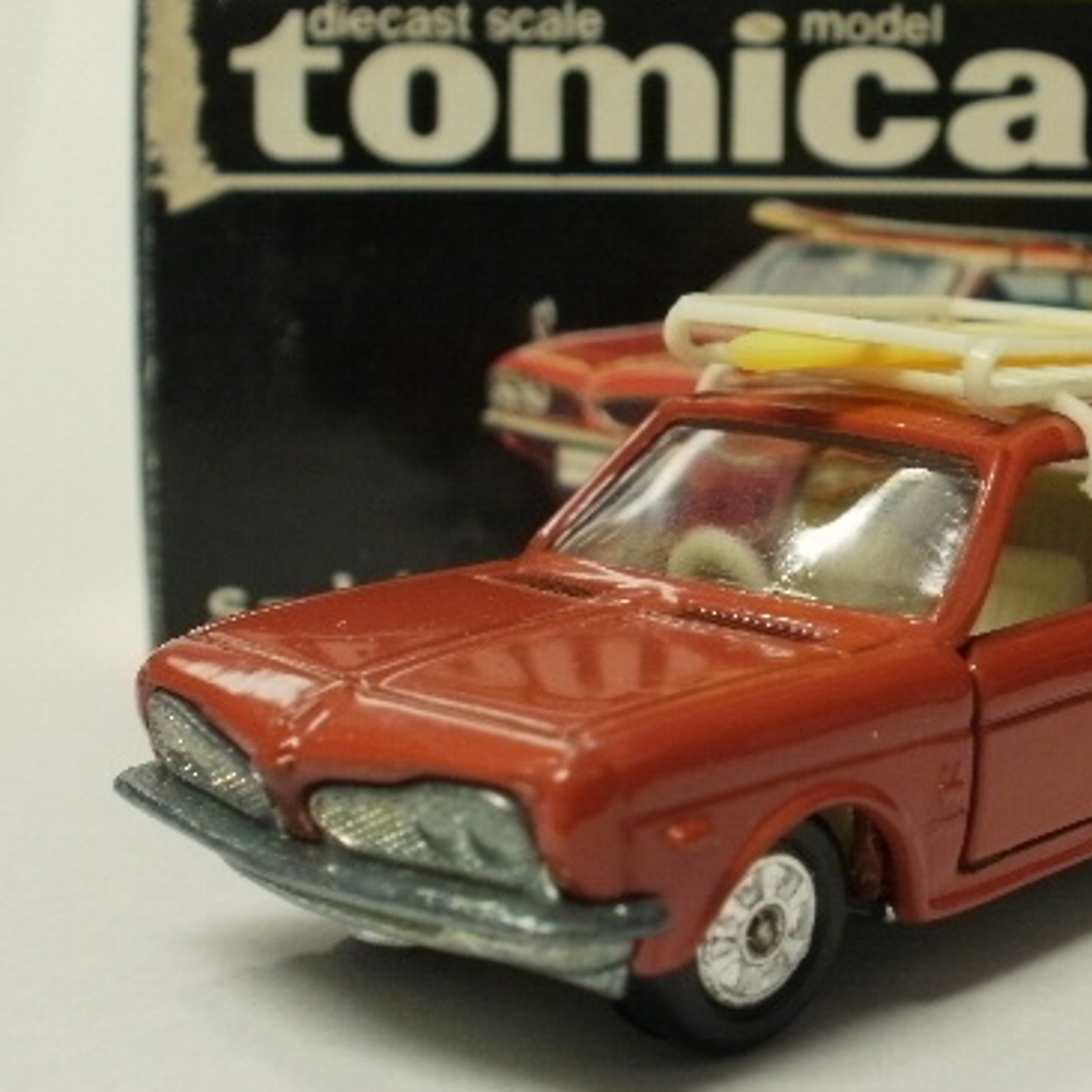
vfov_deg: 25.4
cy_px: 510
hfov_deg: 25.1
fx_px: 2427
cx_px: 823
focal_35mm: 68
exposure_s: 1/8
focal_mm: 7.7
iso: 125
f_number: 4
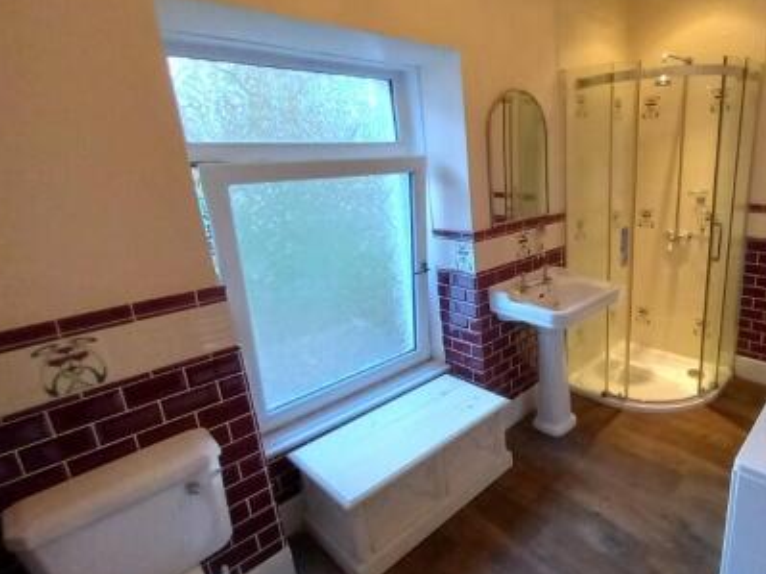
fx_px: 420
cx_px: 529
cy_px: 279
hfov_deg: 81.0
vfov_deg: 68.6
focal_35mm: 19
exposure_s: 1/33
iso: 250
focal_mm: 1.13
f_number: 2.2
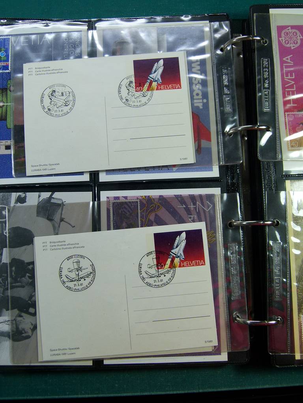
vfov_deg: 56.8
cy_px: 202
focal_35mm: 32
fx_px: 373
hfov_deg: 44.2
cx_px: 152
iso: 100
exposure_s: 1/100
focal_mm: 5.7
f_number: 3.2
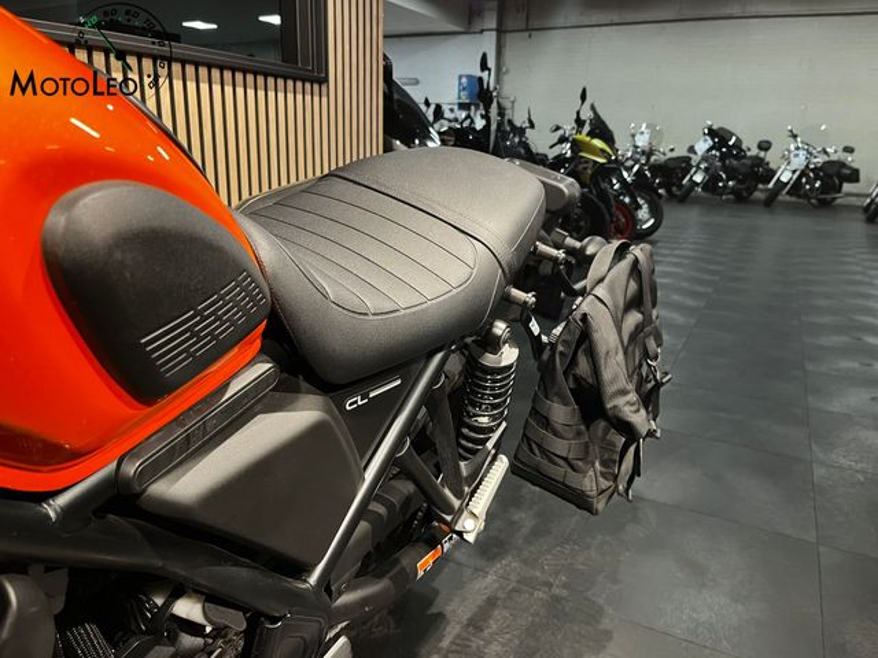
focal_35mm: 26
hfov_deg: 67.3
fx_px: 659
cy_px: 329
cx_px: 439
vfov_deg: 53.1
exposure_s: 1/50
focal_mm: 5.1
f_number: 1.6
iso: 320
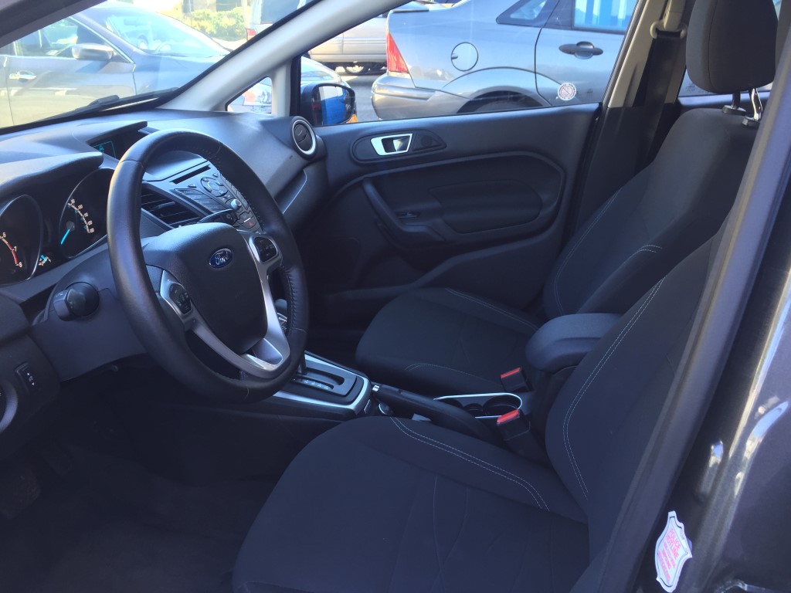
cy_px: 296
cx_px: 396
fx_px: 663
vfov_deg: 48.2
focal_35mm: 29
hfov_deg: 61.7
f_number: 2.2
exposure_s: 1/40
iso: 32
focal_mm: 4.15
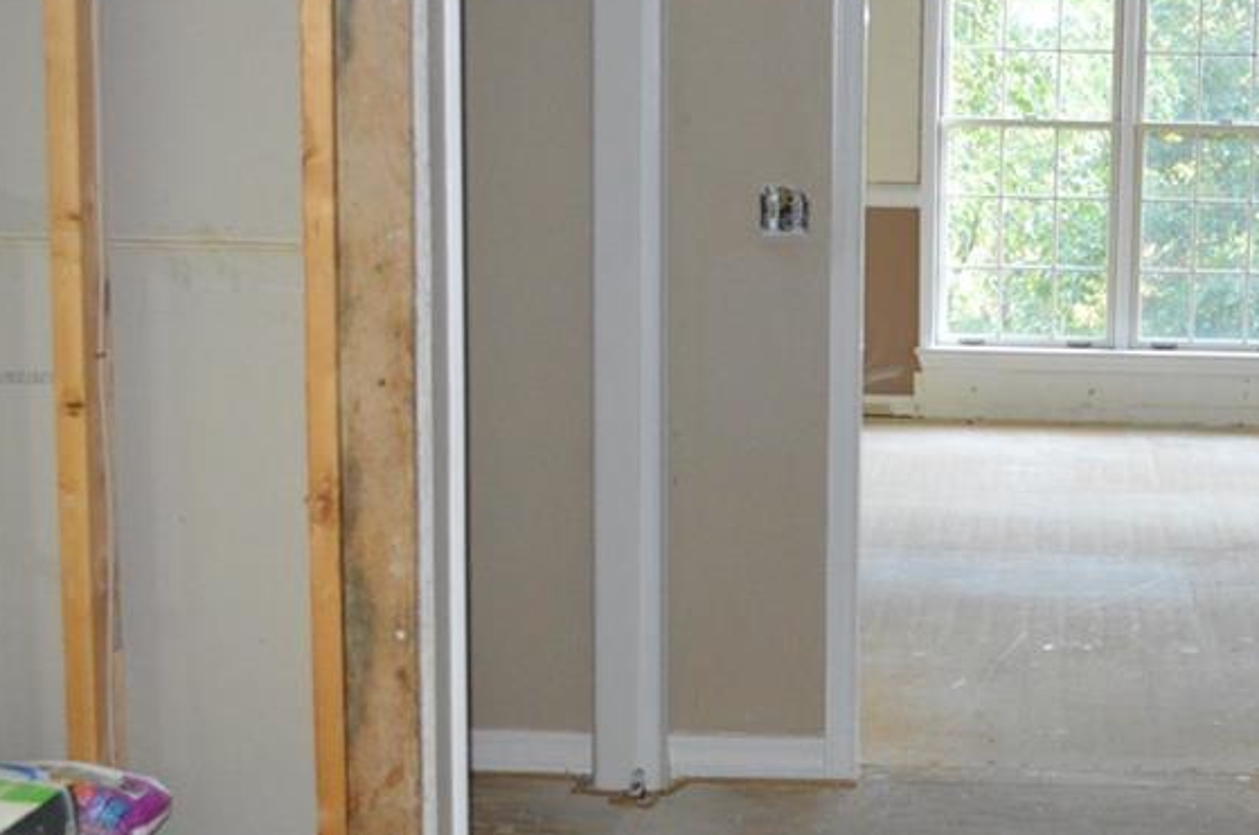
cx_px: 1070
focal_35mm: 77
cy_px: 446
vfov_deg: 17.7
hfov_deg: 25.7
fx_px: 2689
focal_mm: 28
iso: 2800
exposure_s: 1/60
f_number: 4.5
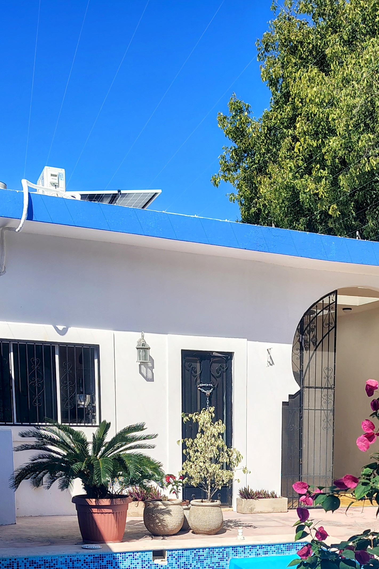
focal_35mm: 48
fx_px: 758
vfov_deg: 37.7
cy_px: 536
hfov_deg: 27.6
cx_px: 290
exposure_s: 1/1934
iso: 101
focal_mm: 5.56
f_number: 1.8
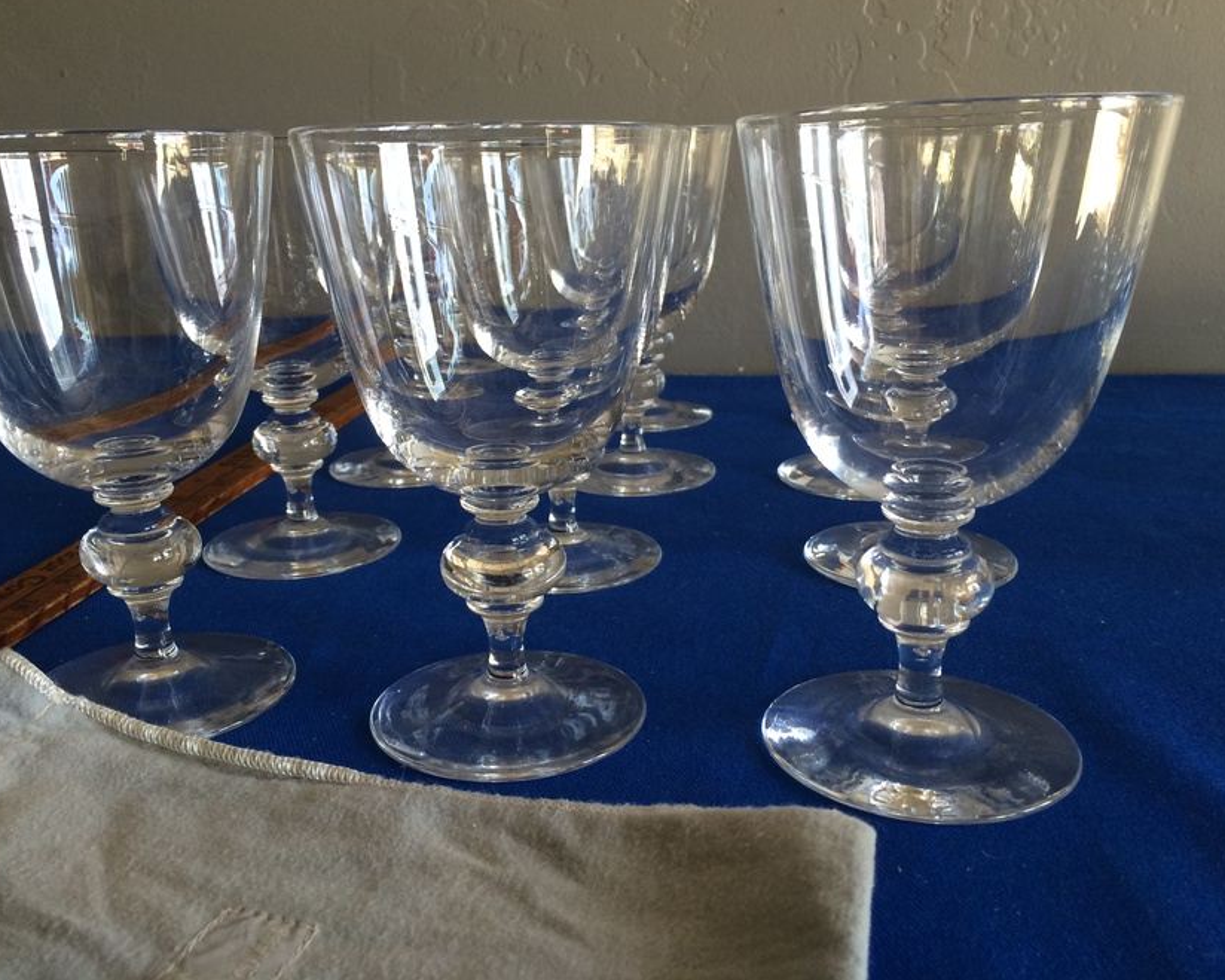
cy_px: 484
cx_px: 581
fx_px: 1160
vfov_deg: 45.8
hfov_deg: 55.6
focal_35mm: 32
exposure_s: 1/30
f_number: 2.2
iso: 40
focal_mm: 4.12
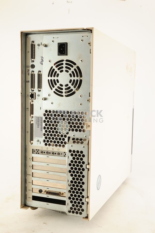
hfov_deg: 27.0
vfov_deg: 39.6
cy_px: 116
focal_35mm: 50
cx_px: 78
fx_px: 323
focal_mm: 50
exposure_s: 1/125
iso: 1600
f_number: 11
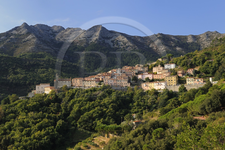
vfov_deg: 35.0
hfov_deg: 50.7
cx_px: 112
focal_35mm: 38
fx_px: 237
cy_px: 75
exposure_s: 1/200
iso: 200
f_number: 10
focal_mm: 38
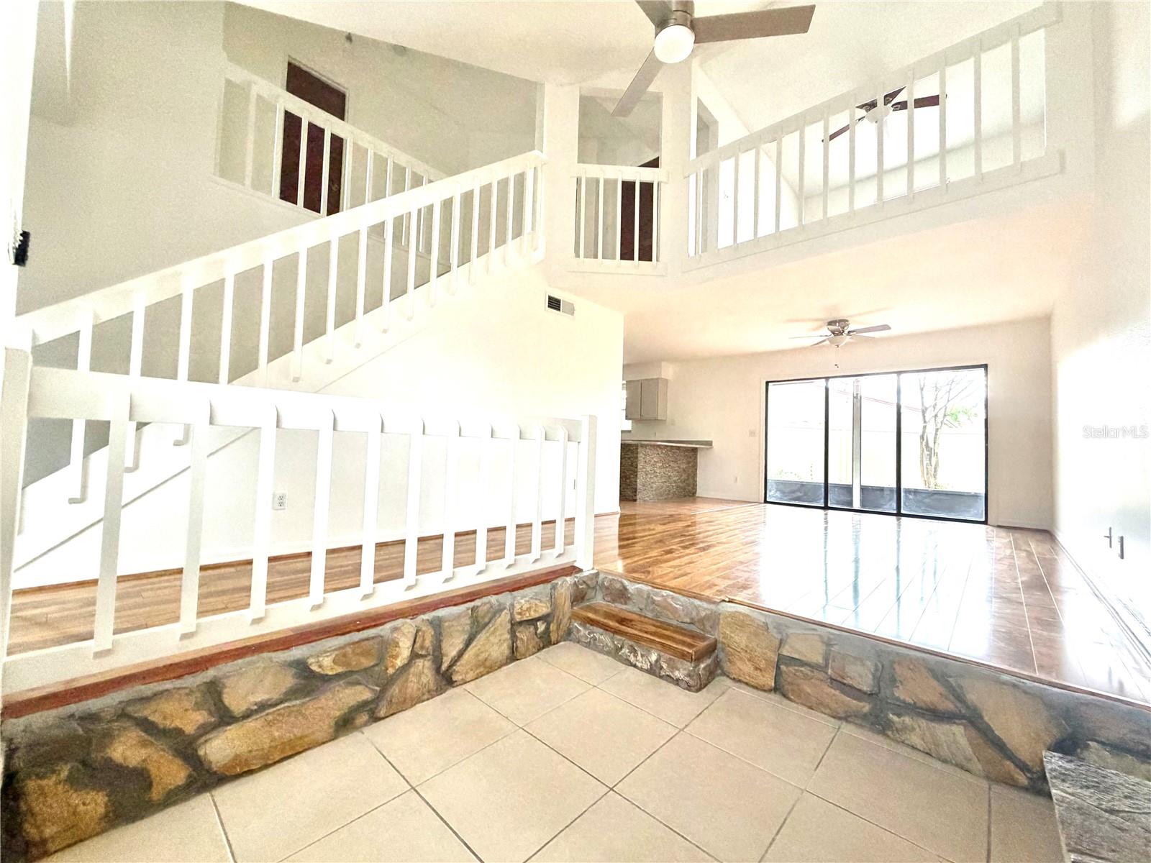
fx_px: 466
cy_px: 432
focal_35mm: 14
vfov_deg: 85.7
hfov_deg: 102.1
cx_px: 576
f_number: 2.2
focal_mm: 2.22
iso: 320
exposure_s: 1/108
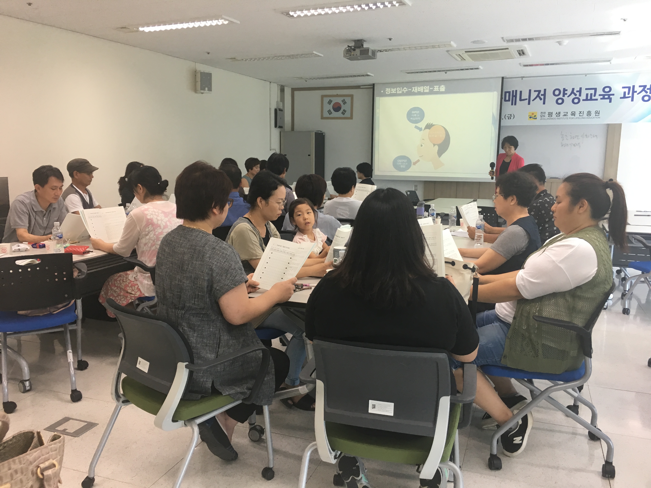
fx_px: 545
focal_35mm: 29
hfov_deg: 61.7
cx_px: 326
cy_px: 244
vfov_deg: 48.2
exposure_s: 1/30
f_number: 2.2
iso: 32
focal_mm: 4.15
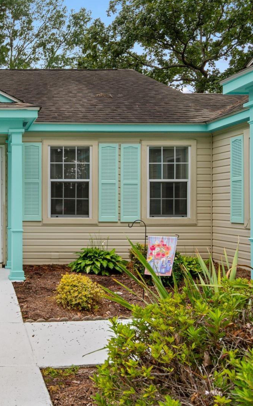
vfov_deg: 52.8
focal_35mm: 37
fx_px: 408
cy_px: 203
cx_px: -17
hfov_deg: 31.1
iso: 100
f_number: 5.3
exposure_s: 1/125
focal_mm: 16
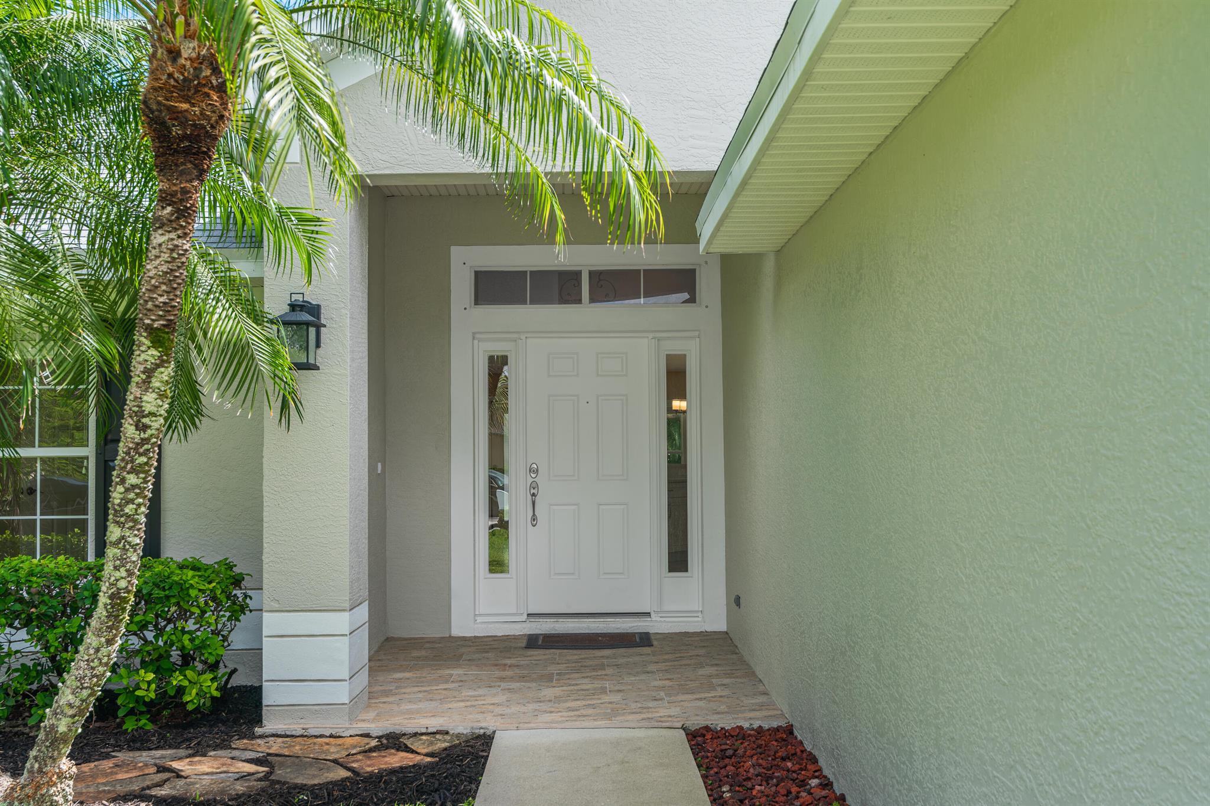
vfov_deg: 38.9
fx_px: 1143
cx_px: 605
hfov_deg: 55.8
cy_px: 403
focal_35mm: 34
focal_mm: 34
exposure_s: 1/200
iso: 100
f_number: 6.3
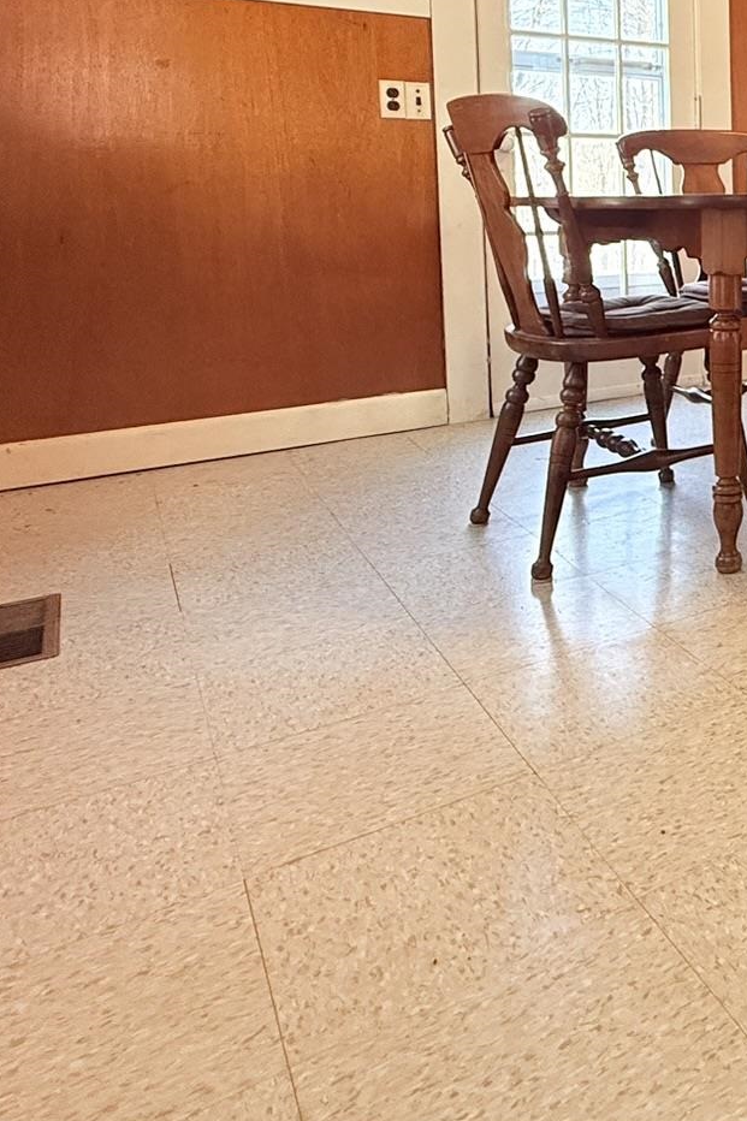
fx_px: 996
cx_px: 935
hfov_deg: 32.5
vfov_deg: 55.6
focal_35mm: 32
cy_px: 265
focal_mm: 2.22
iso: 320
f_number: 2.2
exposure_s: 1/120
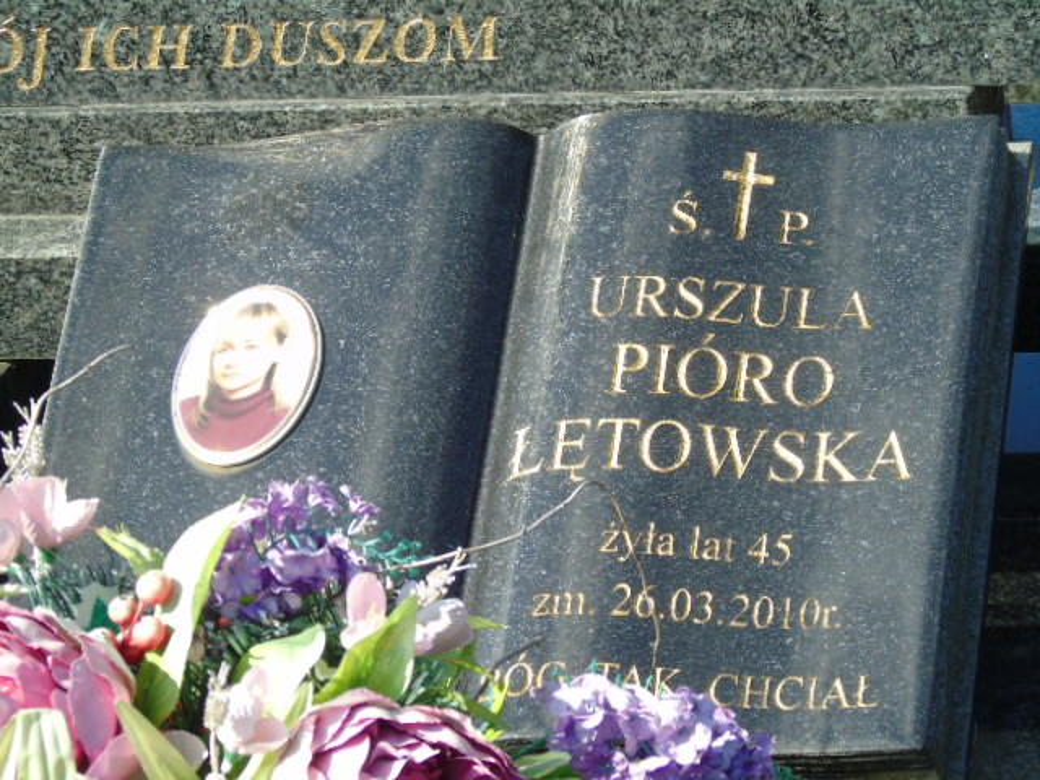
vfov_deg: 8.0
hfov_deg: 10.6
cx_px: 520
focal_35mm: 186
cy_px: 390
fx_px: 5588
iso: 80
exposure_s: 1/200
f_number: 5
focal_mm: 33
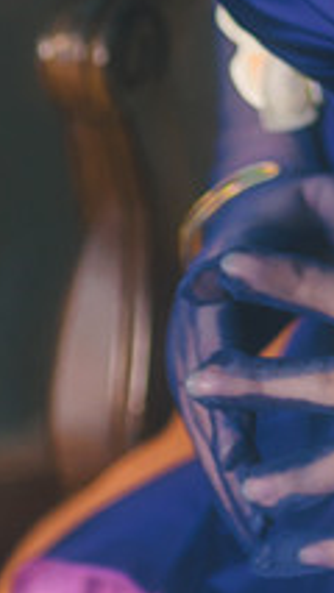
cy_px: -198
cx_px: 540
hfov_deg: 6.0
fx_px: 3161
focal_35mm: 201
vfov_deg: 10.5
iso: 320
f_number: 2
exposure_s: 1/30
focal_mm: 35
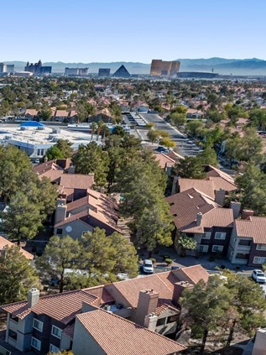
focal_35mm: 58
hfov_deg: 21.9
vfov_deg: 31.8
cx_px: -107
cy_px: 314
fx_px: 595
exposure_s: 1/400
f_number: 2.8
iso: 130
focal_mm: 12.29
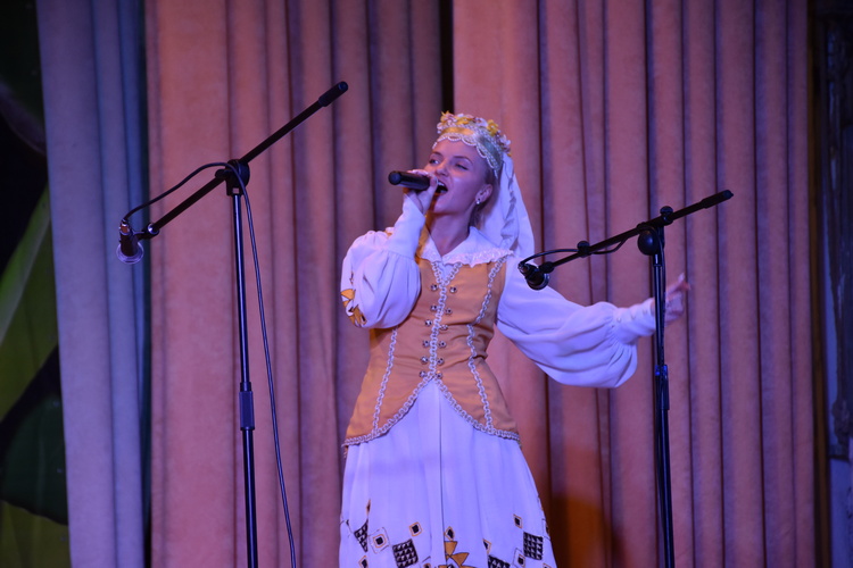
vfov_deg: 8.7
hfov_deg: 13.0
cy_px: 284
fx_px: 3732
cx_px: 426
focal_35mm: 158
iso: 800
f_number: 5.6
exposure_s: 1/100
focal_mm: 105
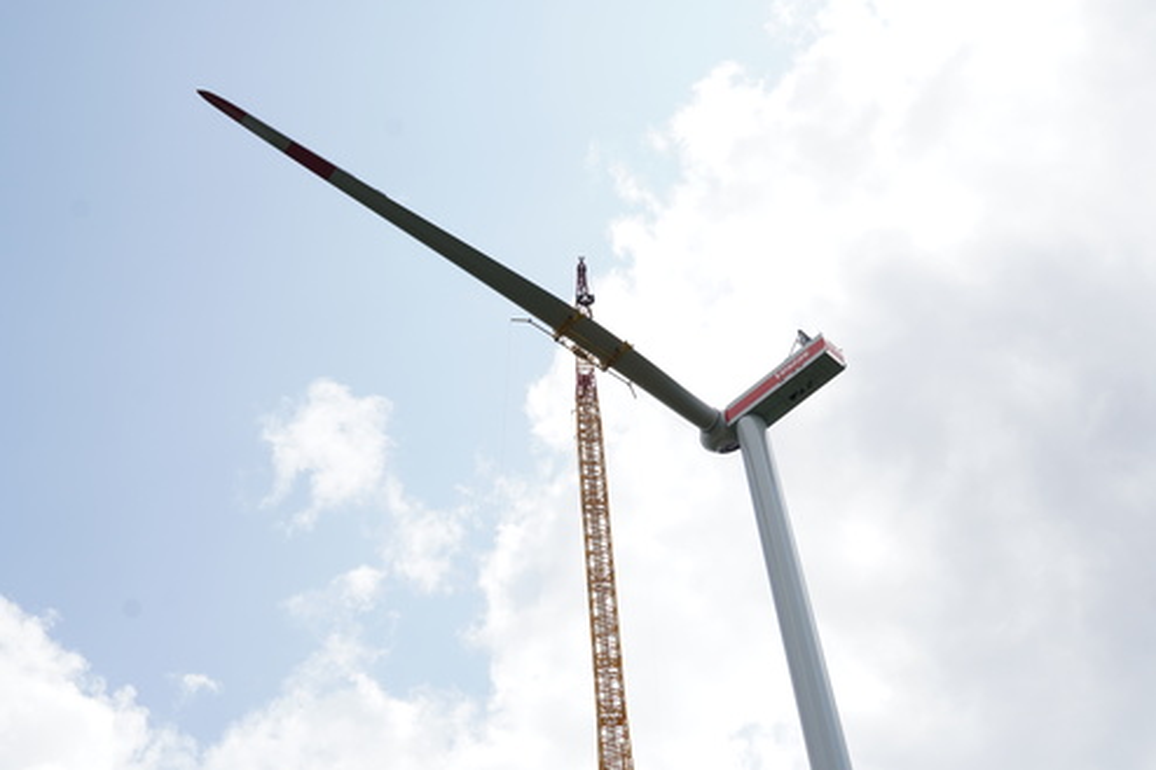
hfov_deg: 40.0
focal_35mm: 50
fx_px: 1589
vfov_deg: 27.2
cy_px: 385
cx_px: 578
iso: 100
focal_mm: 33
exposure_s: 1/125
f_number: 10
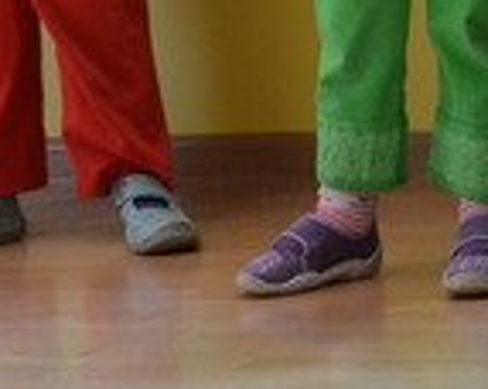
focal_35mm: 384
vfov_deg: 4.0
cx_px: 461
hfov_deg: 5.0
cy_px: -297
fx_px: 5543
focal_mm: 55
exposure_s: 1/160
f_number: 6.3
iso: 1600
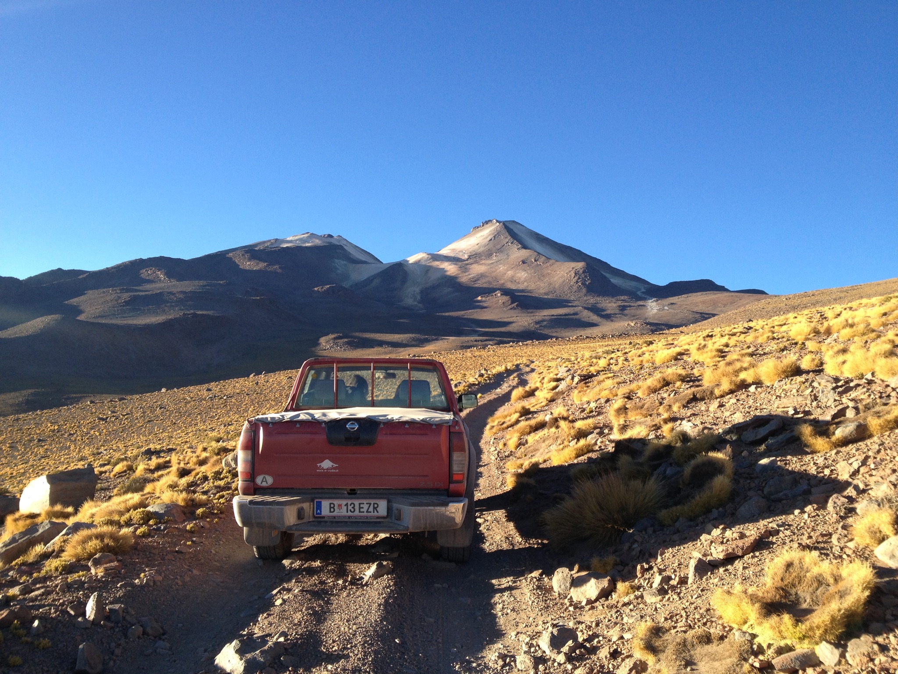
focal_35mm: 35
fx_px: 908
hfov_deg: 52.6
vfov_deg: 40.7
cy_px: 337
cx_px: 449
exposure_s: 1/415
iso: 50
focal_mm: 4.28
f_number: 2.4
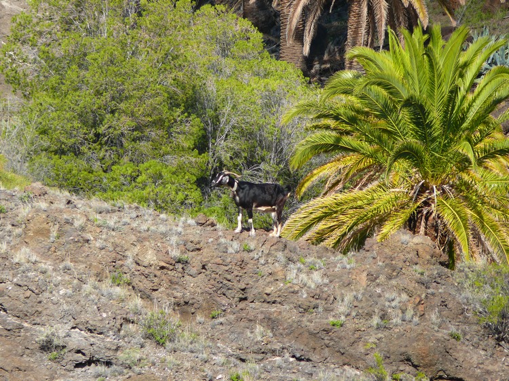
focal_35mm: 420
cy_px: 190
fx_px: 6174
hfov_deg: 4.7
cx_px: 254
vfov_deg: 3.5
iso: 100
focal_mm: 88.8
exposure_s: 1/160
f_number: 4
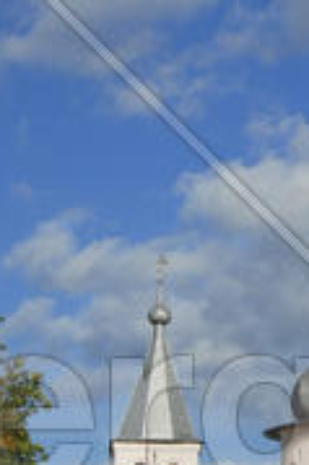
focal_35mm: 146
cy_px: 421
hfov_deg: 9.1
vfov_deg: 13.9
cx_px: 470
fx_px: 1883
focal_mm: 30
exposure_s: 1/200
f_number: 18
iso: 200
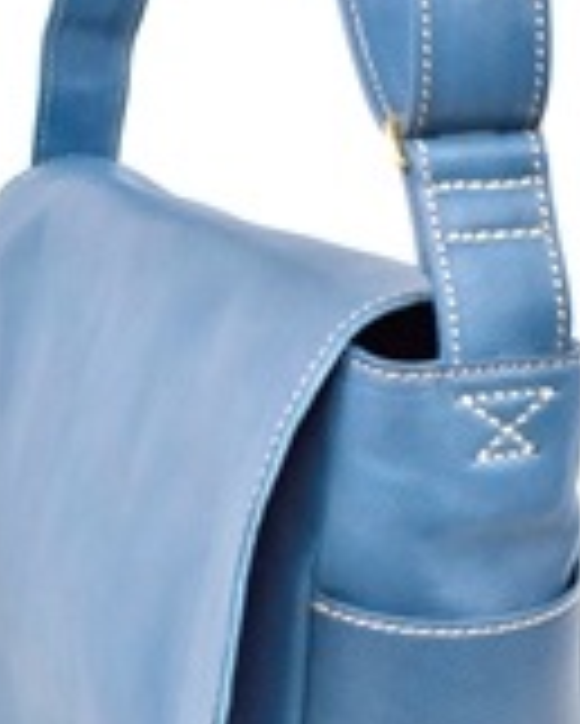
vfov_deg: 20.5
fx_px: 1994
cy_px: 234
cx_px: 339
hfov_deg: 16.5
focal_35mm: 93
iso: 3200
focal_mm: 22
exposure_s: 1/320
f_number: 5
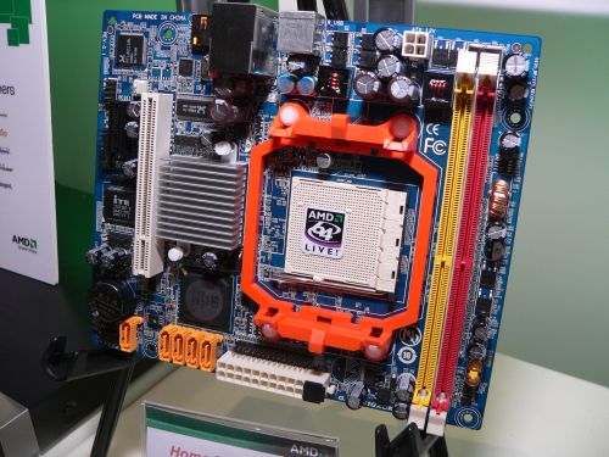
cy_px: 228
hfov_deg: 51.4
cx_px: 304
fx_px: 633
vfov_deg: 39.7
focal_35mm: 36
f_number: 2.8
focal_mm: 6
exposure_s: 1/60
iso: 100
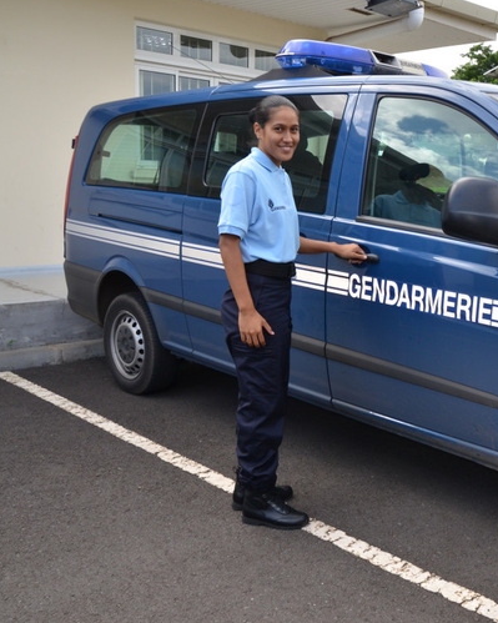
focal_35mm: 39
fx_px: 719
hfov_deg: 35.4
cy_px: 313
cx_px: 472
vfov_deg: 46.9
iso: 400
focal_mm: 18
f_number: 10
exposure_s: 1/250
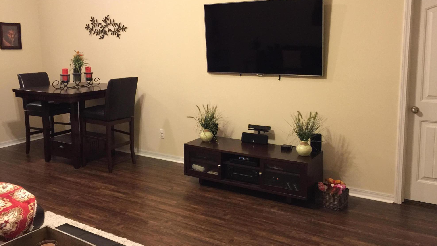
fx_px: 371
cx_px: 218
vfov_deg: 36.5
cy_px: 93
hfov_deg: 61.0
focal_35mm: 32
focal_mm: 4.15
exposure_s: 1/8
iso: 125
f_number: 2.2
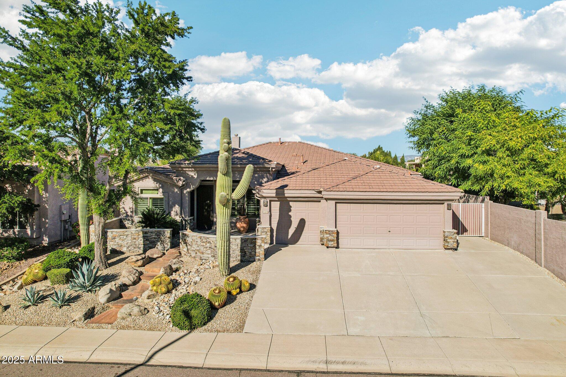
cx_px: 283
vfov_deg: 57.2
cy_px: 188
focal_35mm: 22
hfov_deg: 78.6
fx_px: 346
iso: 100
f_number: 2.8
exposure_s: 1/160
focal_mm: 8.4
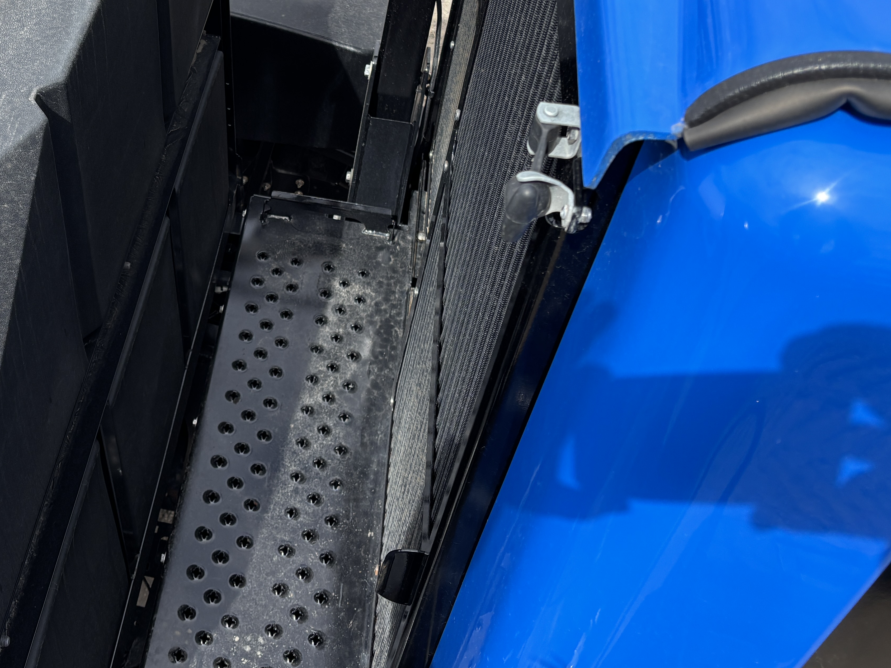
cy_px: 163
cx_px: 199
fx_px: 1132
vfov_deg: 32.2
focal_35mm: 44
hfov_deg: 41.4
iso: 50
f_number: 1.6
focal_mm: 5.96
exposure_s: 1/2151
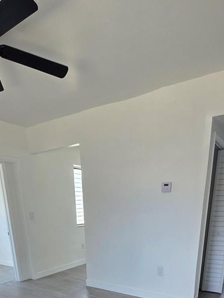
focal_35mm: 26
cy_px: 292
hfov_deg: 53.0
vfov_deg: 54.1
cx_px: 104
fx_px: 224
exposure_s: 1/60
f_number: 2.2
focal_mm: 1.7
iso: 25
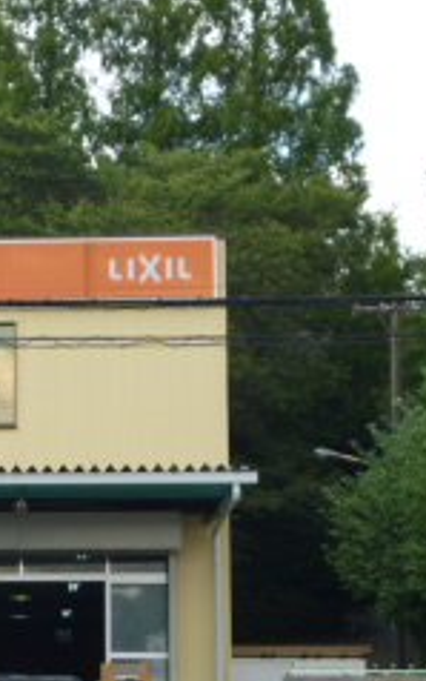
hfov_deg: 10.7
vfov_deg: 17.7
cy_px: 521
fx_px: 2171
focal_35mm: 117
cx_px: -243
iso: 100
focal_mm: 7.3
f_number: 3.7
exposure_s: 1/250
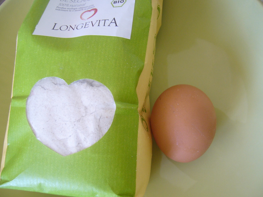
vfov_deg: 39.6
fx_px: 273
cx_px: 130
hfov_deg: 51.4
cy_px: 100
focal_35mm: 36
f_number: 2.8
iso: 100
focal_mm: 5.8
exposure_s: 1/15
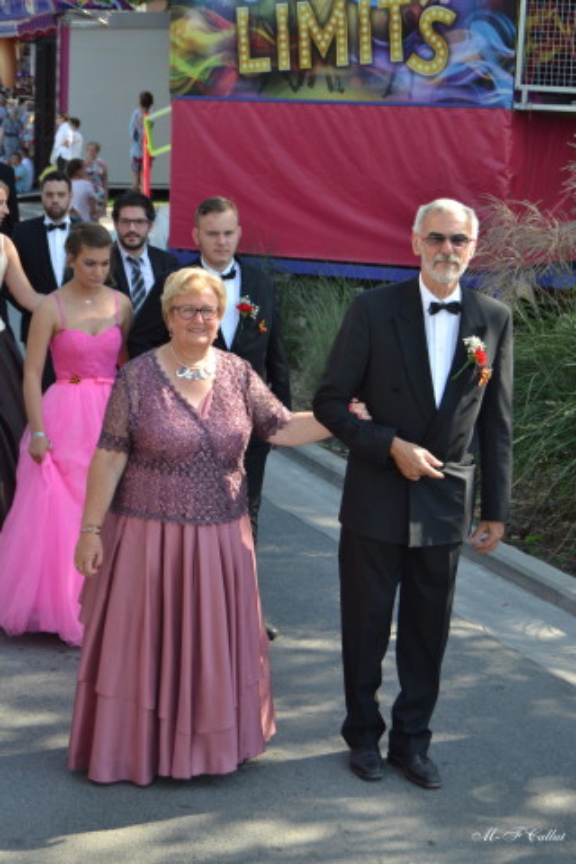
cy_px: 432
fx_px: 1728
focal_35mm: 72
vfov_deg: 28.1
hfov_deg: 18.9
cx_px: 288
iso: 125
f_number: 5.6
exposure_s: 1/125
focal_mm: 48
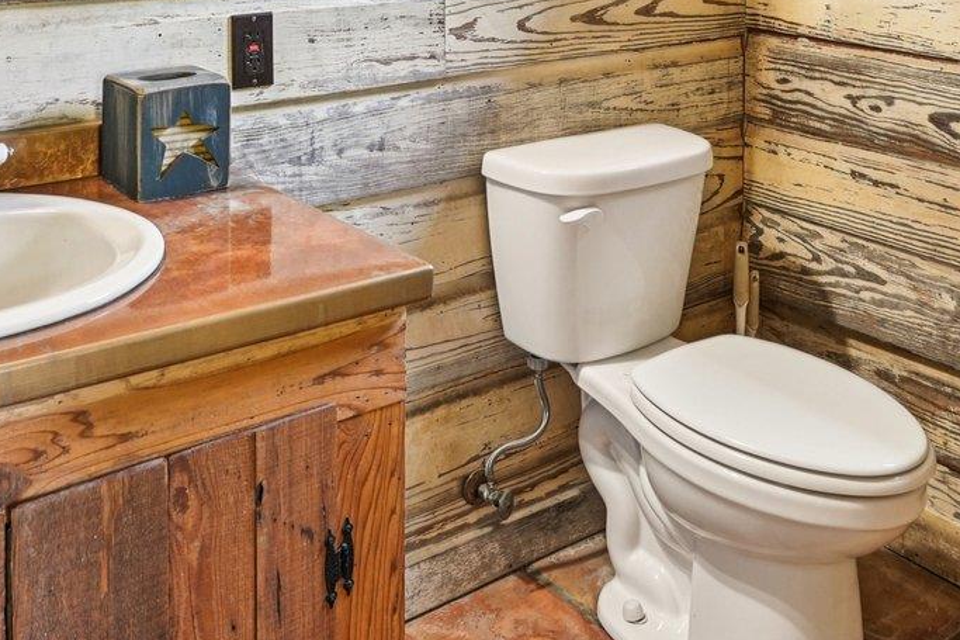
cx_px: 467
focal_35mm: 42
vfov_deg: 27.5
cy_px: -153
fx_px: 1120
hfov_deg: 46.4
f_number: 8
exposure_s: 1/5
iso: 400
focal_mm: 14
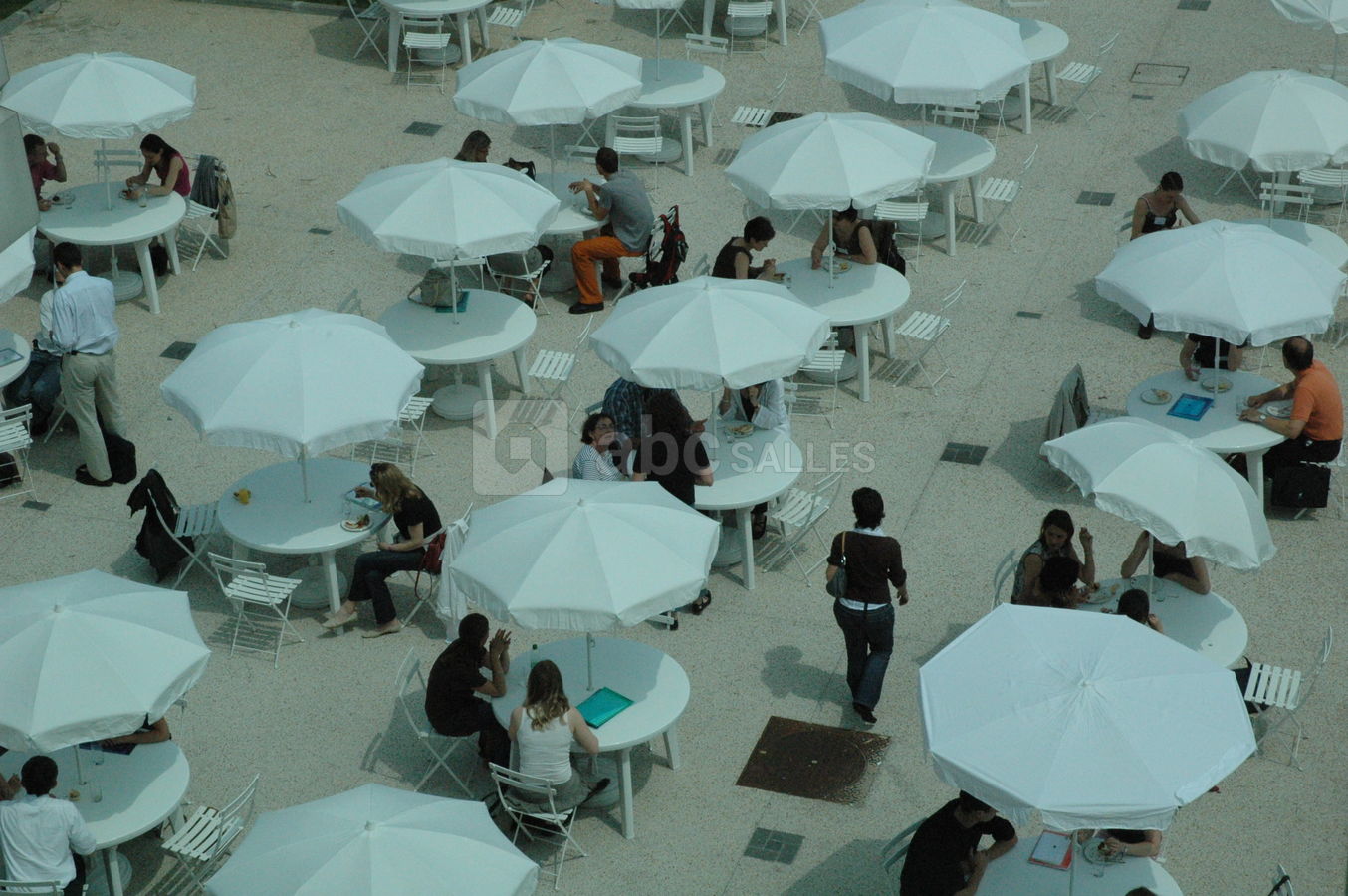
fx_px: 2918
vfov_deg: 17.5
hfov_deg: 26.0
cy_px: 448
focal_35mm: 78
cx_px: 674
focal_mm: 52
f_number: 18
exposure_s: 1/1250
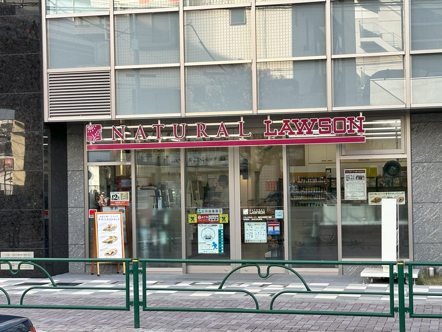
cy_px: 166
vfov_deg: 19.4
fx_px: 970
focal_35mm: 76
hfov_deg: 25.7
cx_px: 221
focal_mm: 6.86
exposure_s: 1/516
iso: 64
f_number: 1.78
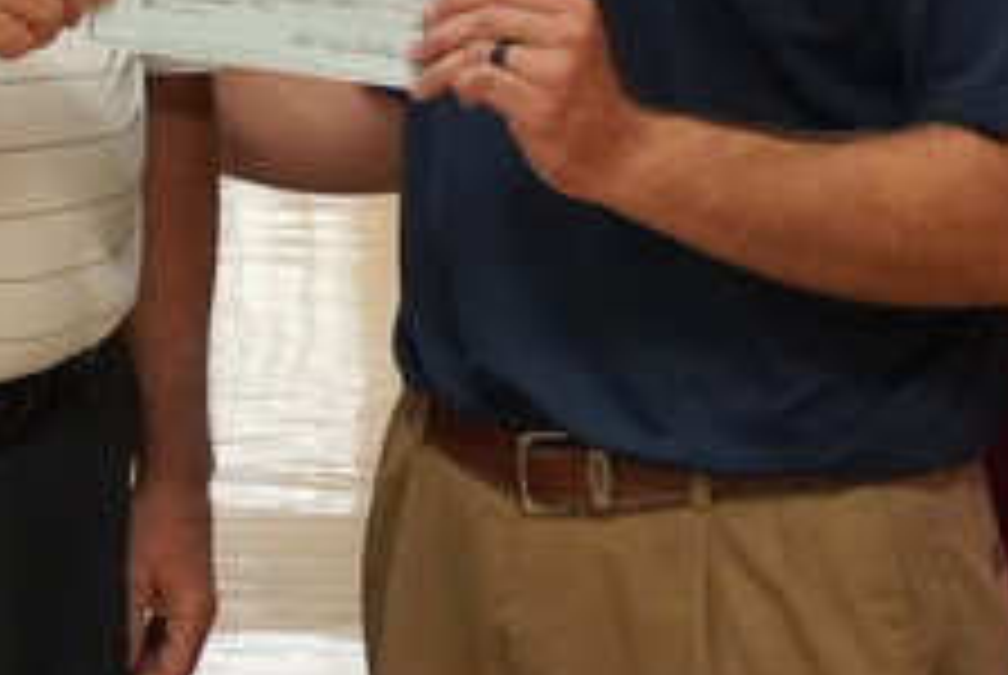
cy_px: -34
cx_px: 351
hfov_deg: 12.0
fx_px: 4802
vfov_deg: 8.0
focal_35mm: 171
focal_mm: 25
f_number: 4
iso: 2500
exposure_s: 1/160
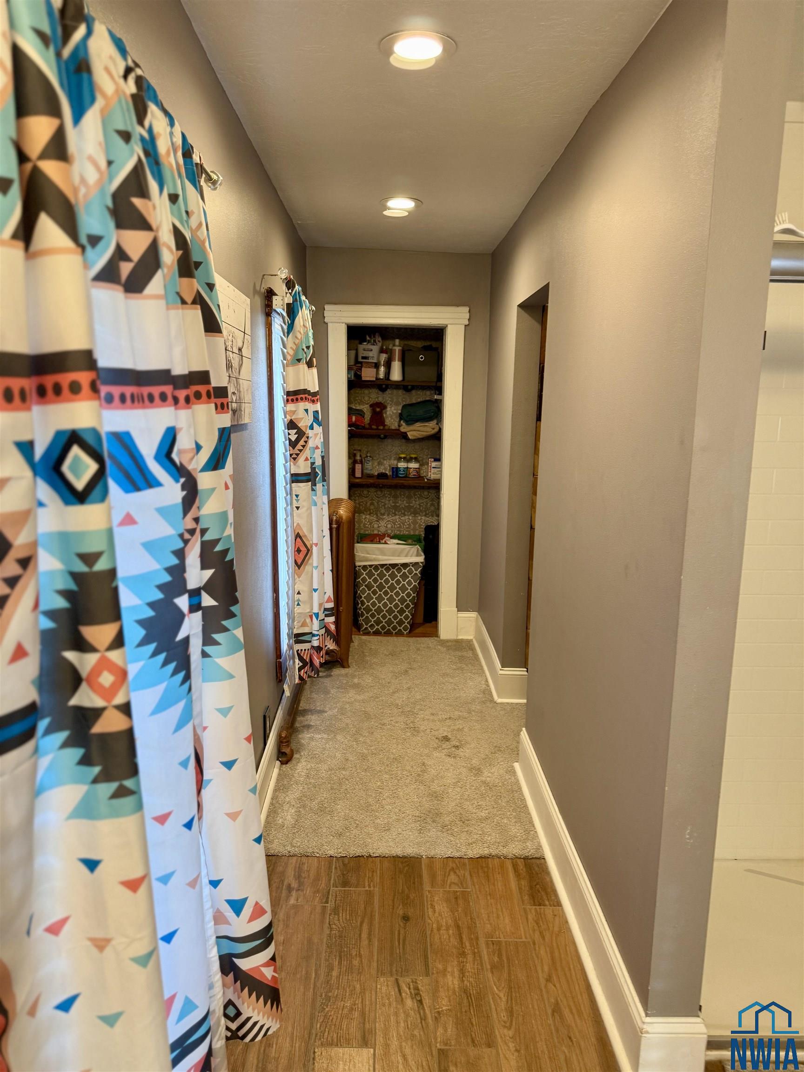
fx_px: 743
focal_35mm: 24
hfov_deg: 56.8
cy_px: 536
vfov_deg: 71.6
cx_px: 402
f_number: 1.78
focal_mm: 6.76
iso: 160
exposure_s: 1/60
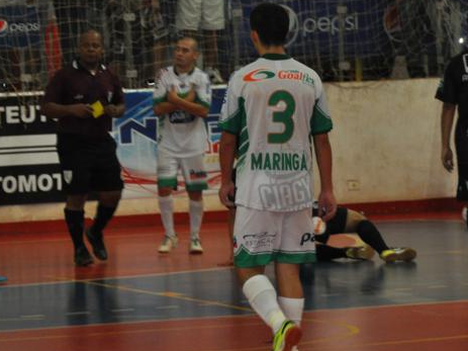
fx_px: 4353
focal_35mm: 322
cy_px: 174
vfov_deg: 4.6
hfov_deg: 6.2
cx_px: 150
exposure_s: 1/60
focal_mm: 105
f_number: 5.6
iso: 800
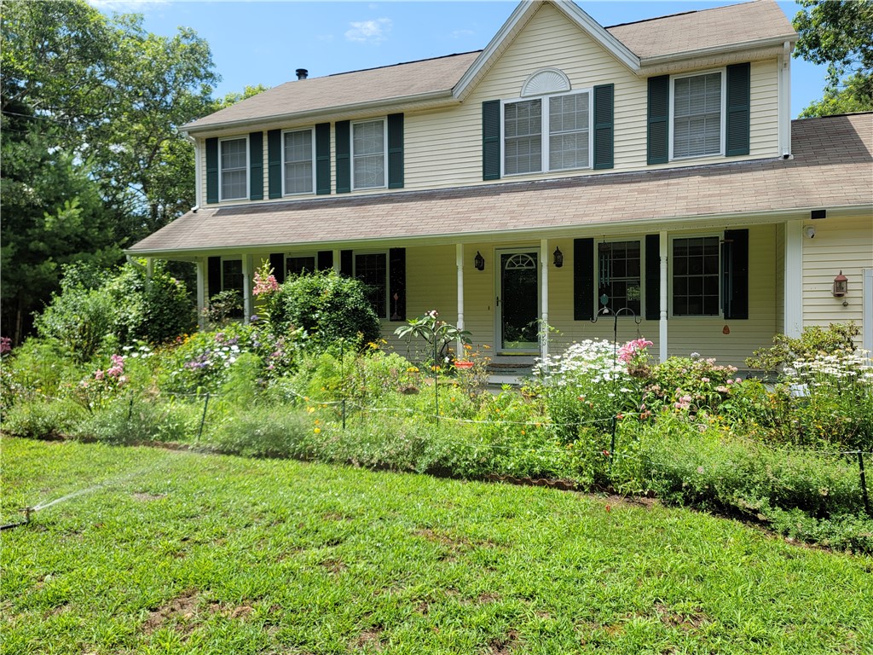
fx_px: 630
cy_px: 328
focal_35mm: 25
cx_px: 436
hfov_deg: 69.4
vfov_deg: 54.9
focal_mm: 7
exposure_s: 1/617
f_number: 1.8
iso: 20
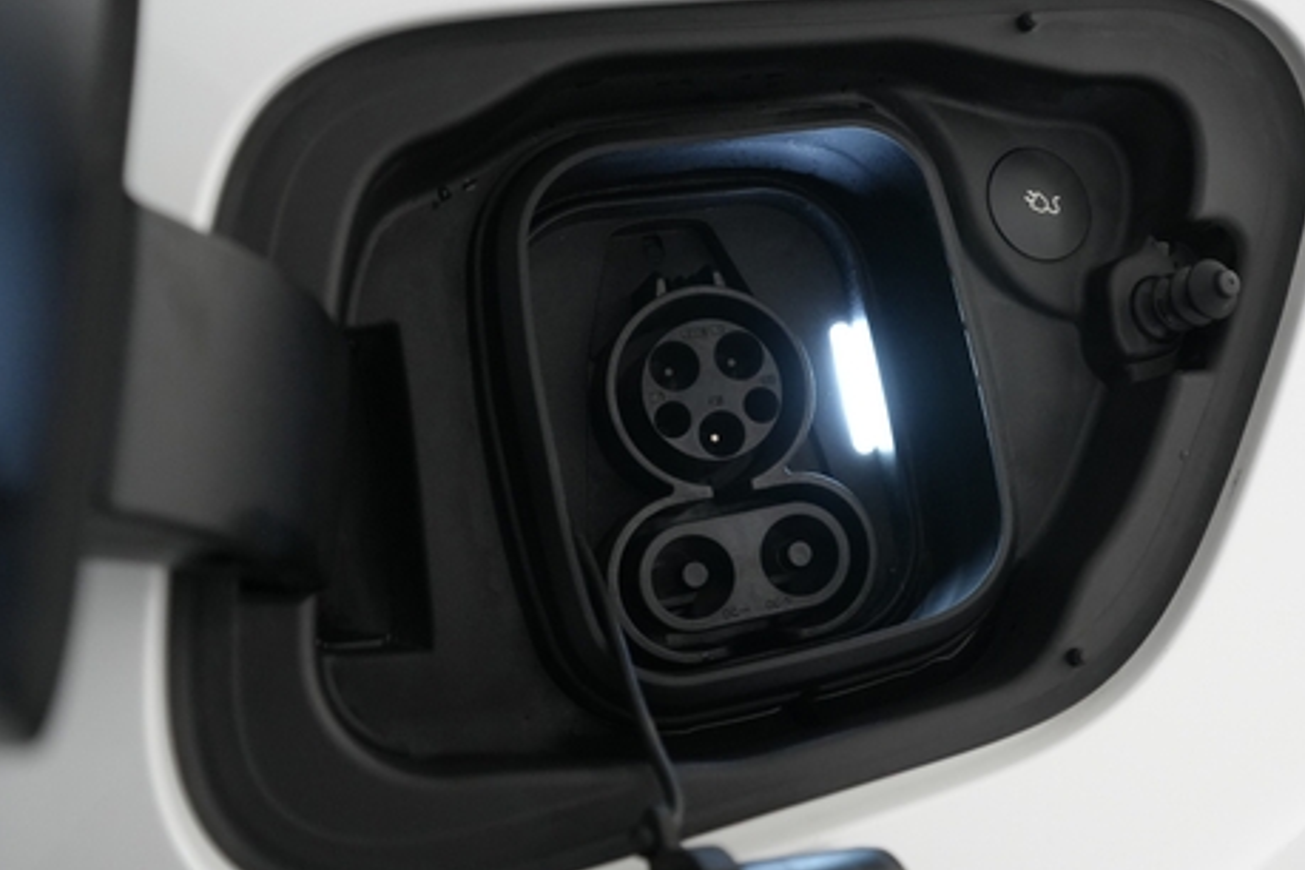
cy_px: 398
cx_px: 904
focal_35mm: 39
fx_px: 1414
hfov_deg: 48.4
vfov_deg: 34.2
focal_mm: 28
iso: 4000
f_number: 4
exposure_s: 1/160
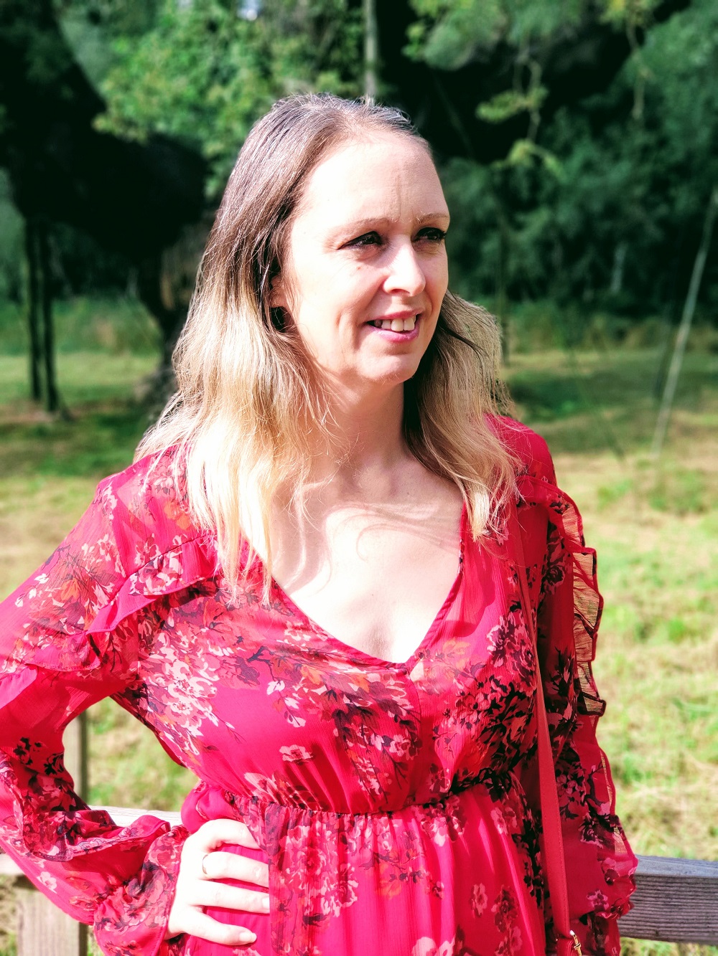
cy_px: 478
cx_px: 359
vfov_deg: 36.8
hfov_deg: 28.0
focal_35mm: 52
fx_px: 1438
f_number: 2.4
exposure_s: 1/329
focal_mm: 6
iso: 100
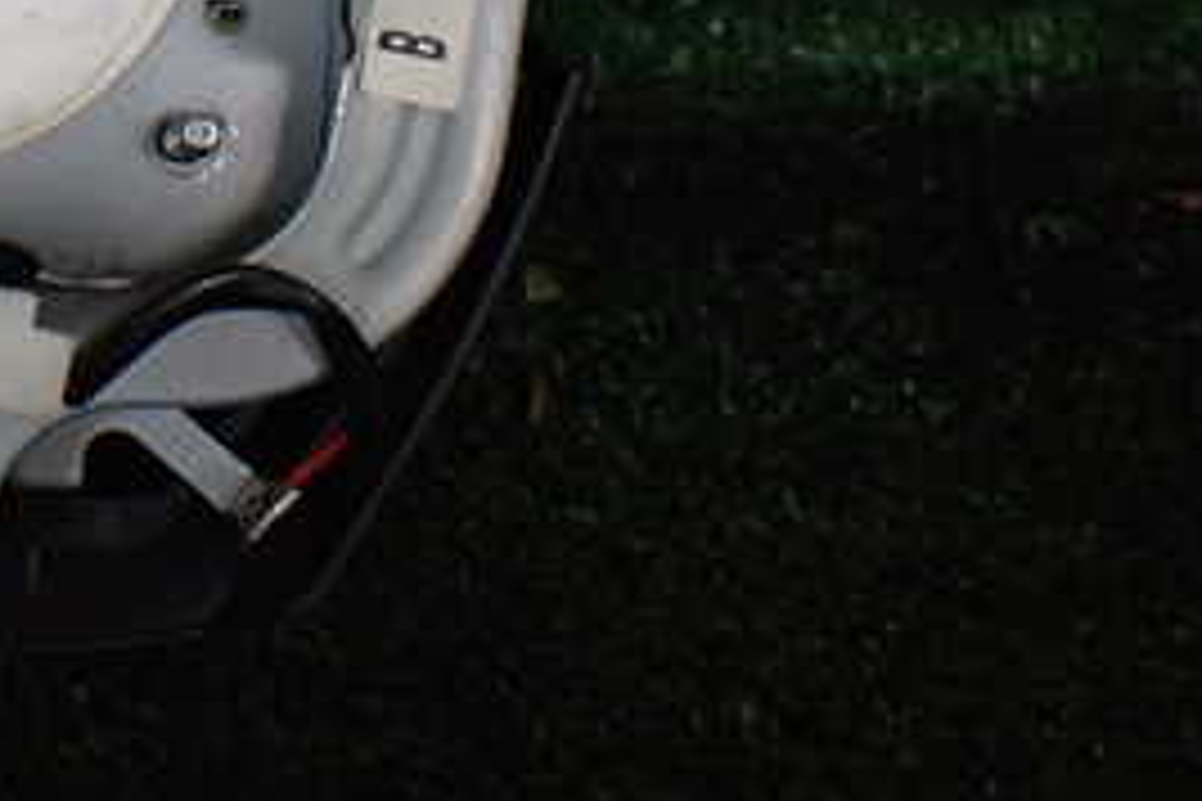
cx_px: -140
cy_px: -86
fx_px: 2337
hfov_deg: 26.4
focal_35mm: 70
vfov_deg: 18.7
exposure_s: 1/125
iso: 400
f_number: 2.3
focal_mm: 5.4
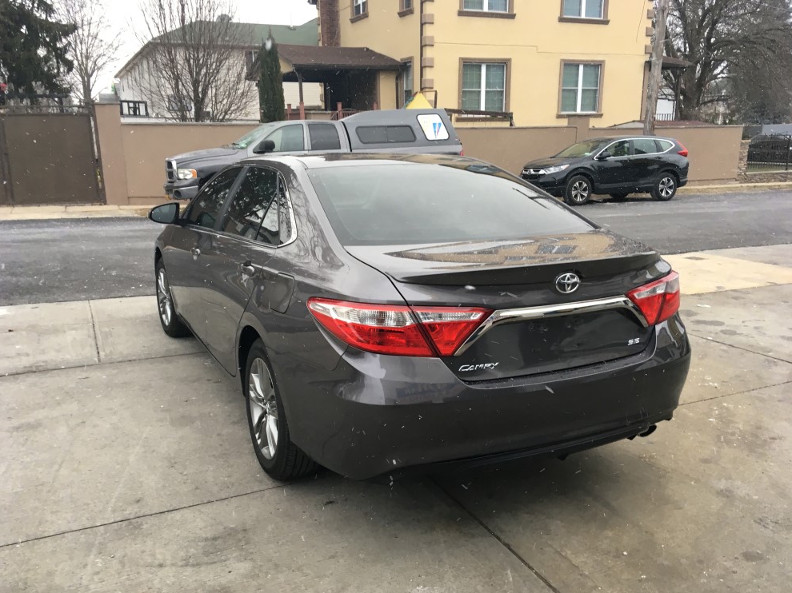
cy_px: 306
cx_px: 394
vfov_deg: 46.8
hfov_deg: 60.0
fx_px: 686
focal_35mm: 30
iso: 25
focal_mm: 4.15
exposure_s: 1/30
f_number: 2.2
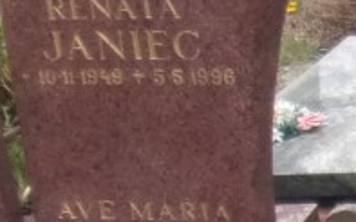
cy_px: 161
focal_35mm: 186
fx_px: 1804
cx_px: 882
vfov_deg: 7.0
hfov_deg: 9.8
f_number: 3.3
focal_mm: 4.3
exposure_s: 1/250
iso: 80
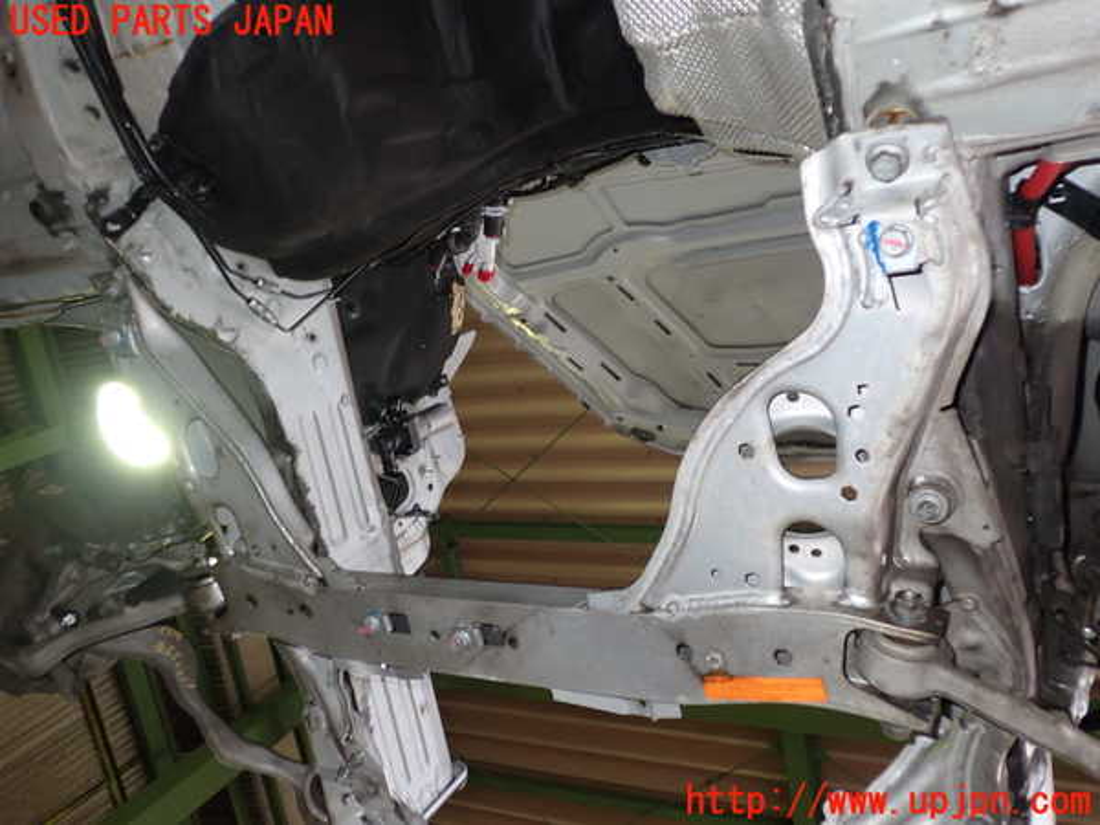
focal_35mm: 30
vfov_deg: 46.8
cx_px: 550
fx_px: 953
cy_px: 412
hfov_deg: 60.0
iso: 200
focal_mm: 5.4
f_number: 2.3
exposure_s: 1/30
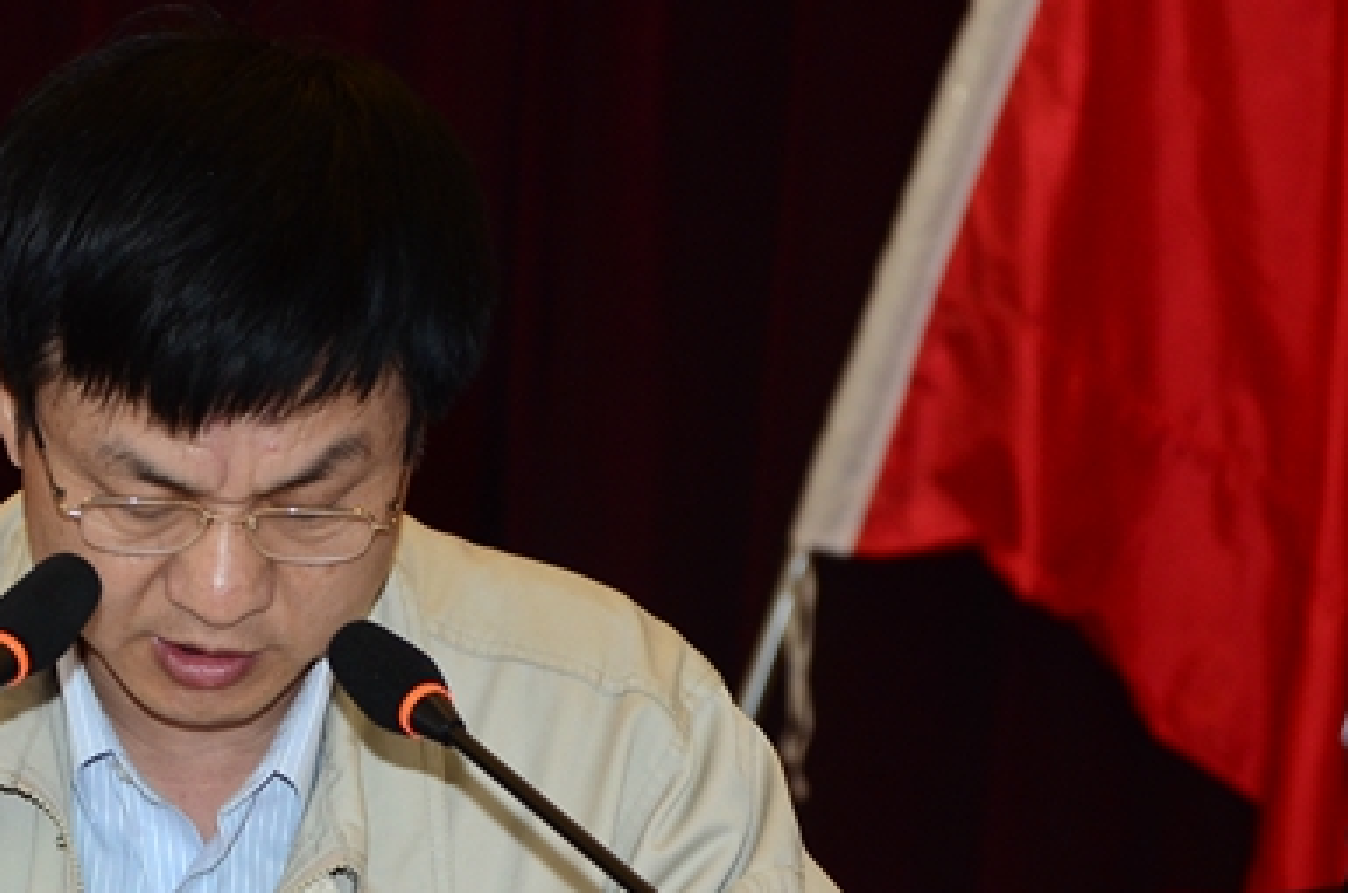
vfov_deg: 5.8
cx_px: 259
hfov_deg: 8.8
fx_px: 8745
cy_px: 718
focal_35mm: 234
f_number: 4.5
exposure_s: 1/80
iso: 640
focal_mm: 75
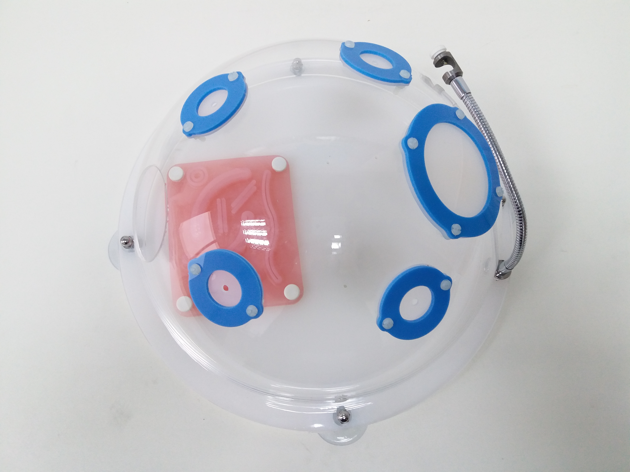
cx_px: 315
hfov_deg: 63.4
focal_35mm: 28
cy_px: 236
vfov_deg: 49.7
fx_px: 510
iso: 160
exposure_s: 1/33
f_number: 1.9
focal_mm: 3.7
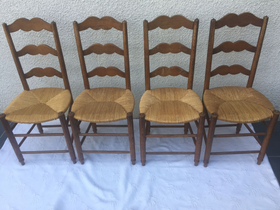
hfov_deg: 61.7
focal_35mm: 29
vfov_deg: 48.2
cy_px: 105
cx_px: 140
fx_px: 235
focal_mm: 4.15
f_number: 2.2
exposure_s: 1/412
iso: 32
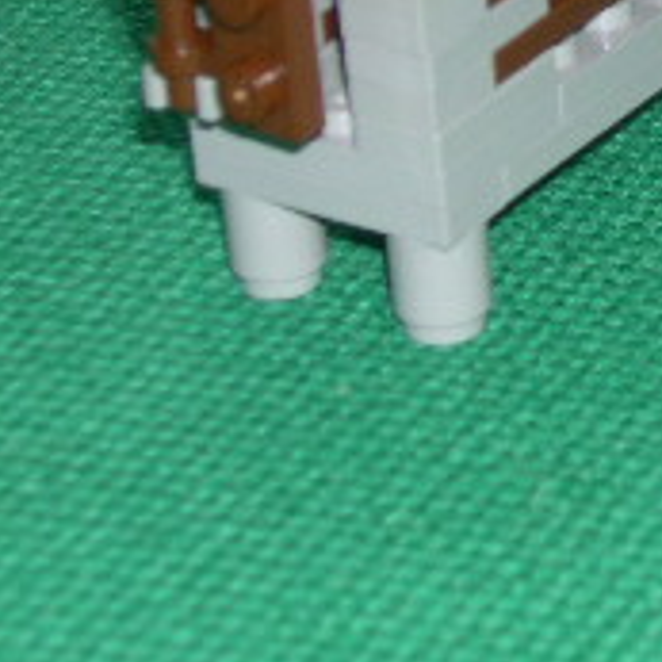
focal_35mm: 219
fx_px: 4738
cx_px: 1152
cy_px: -8
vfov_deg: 8.0
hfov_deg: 7.8
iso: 100
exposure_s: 1/60
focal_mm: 14.2
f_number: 3.7
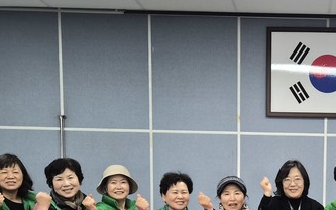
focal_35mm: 57
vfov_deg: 21.7
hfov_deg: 33.6
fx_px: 522
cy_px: 223
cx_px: 308
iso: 250
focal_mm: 5.4
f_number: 1.8
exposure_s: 1/120
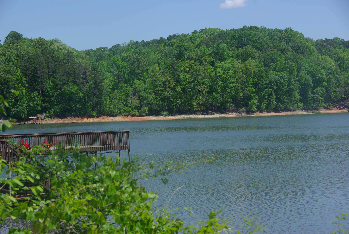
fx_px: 844
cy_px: 117
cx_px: 174
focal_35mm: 87
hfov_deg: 23.4
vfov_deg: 15.8
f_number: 8
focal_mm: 57.5
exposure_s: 1/250
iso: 100
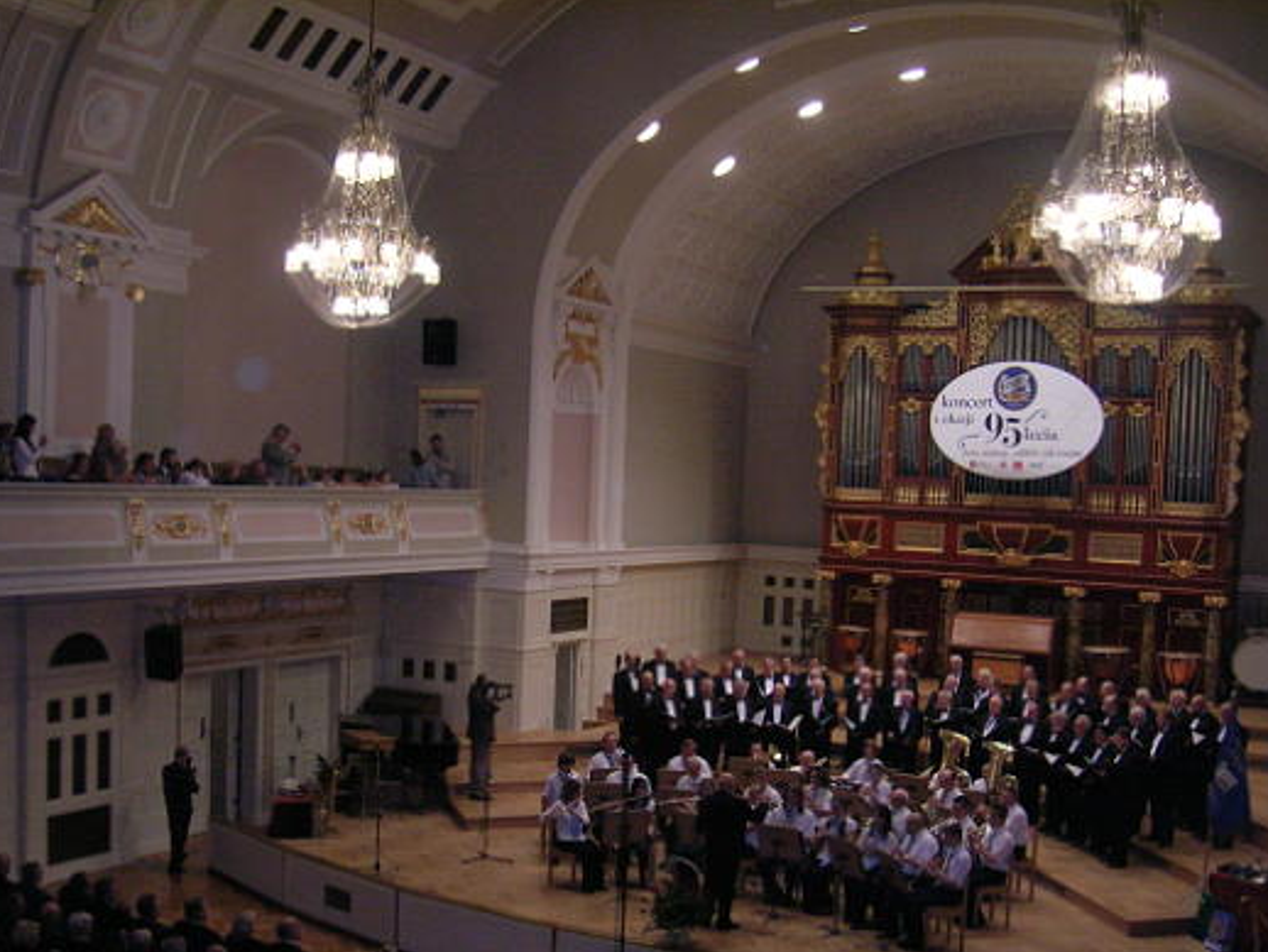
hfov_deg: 44.7
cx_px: 575
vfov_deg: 34.2
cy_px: 580
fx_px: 1539
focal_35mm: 42
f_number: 2.9
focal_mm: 5.7
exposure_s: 1/60.1
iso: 169
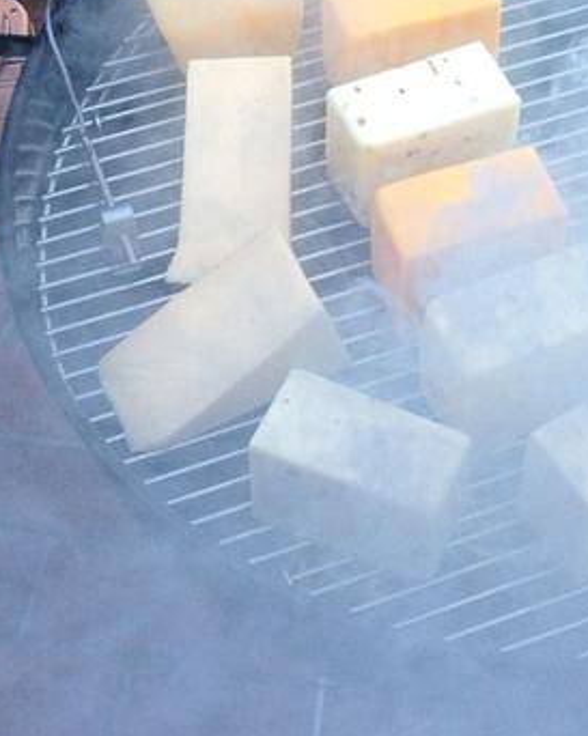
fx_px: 1960
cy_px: 229
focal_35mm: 90
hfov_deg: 17.0
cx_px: 431
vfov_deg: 21.2
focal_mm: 4.28
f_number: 2.4
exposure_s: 1/120
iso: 80
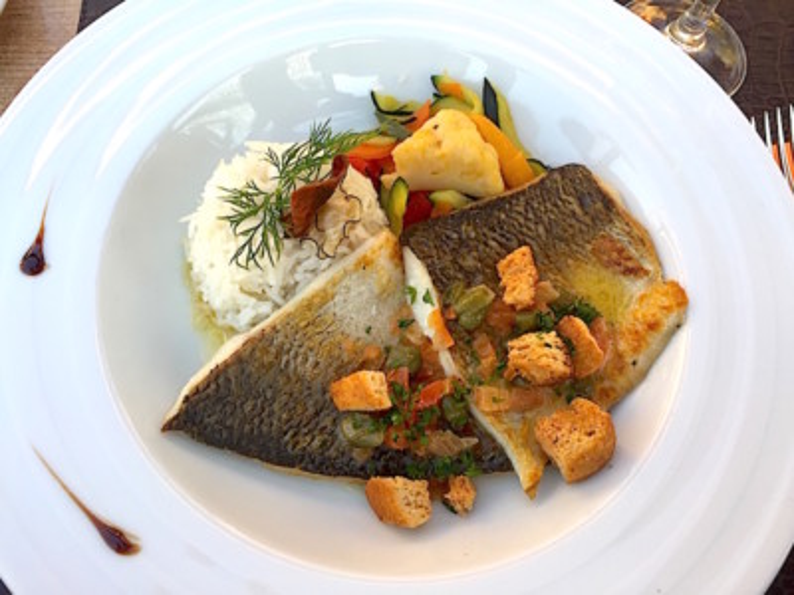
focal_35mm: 29
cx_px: 397
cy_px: 298
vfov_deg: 48.2
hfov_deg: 61.7
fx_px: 665
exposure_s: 1/100
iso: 40
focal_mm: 4.15
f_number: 2.2
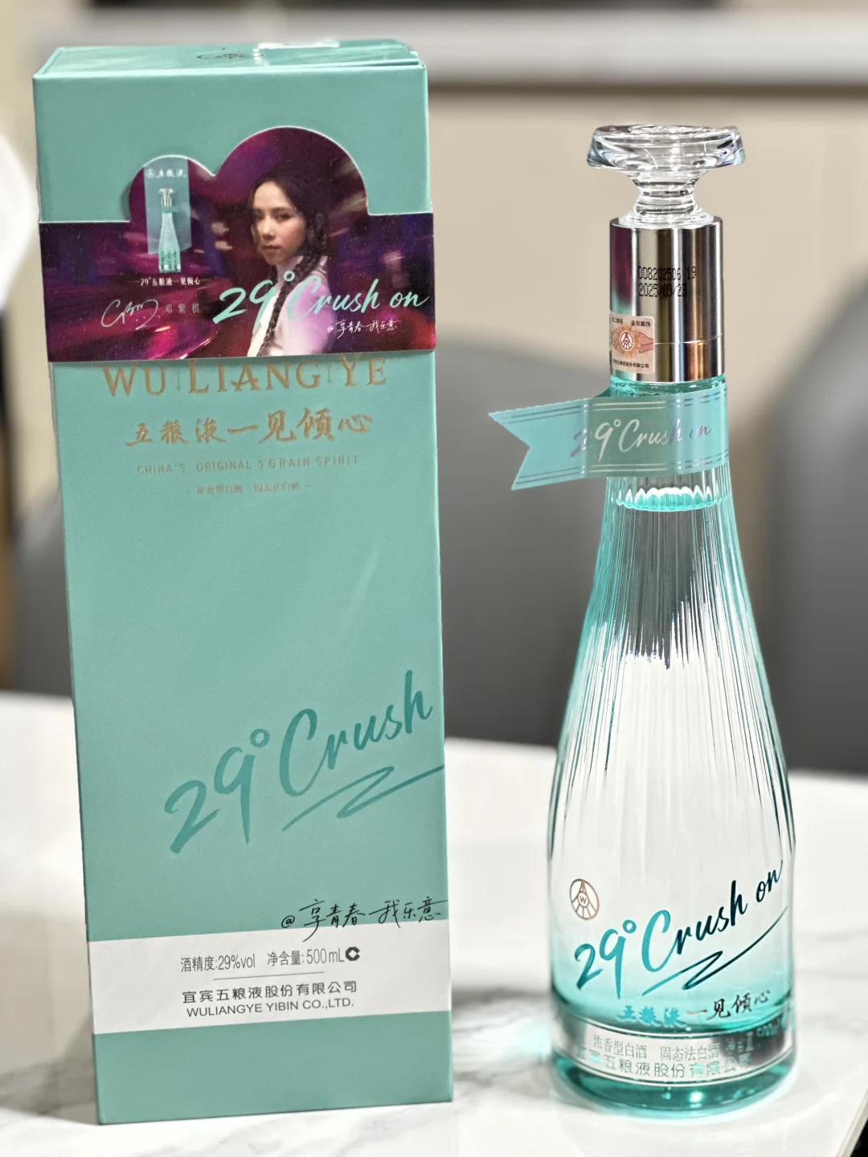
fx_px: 2574
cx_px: 434
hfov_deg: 19.1
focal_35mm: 77
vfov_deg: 25.3
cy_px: 578
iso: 200
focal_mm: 9
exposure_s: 1/33
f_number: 2.8
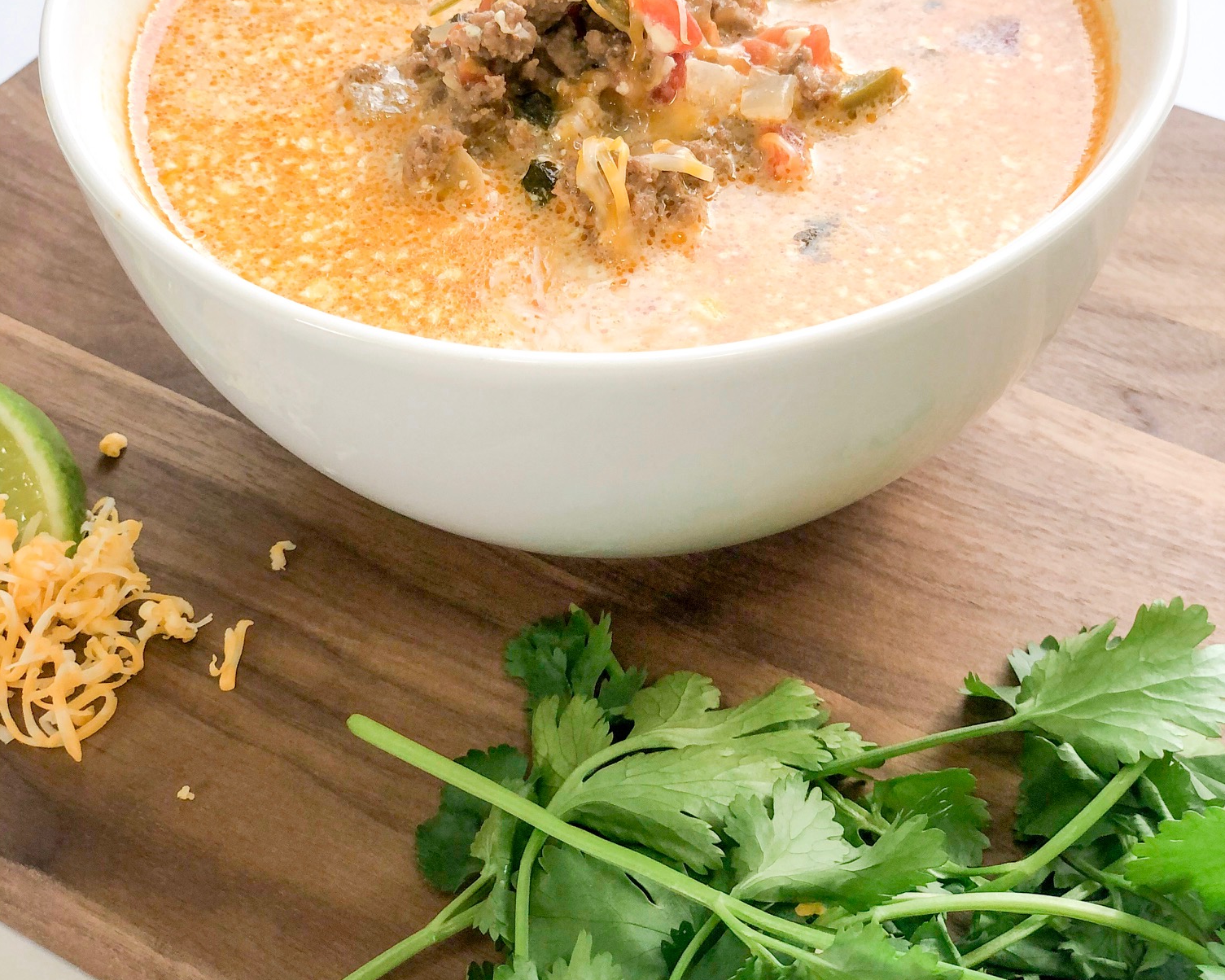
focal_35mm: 68
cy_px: 376
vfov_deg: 22.4
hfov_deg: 27.9
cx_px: 613
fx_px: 2465
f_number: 2.4
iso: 40
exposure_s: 1/60
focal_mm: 6
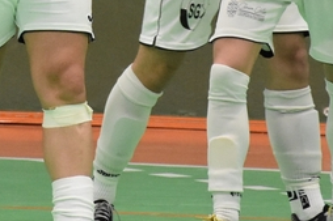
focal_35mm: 745
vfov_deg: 1.8
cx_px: 170
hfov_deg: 2.8
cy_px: -61
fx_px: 6887
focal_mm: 140
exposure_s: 1/320
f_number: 5.6
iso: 3200
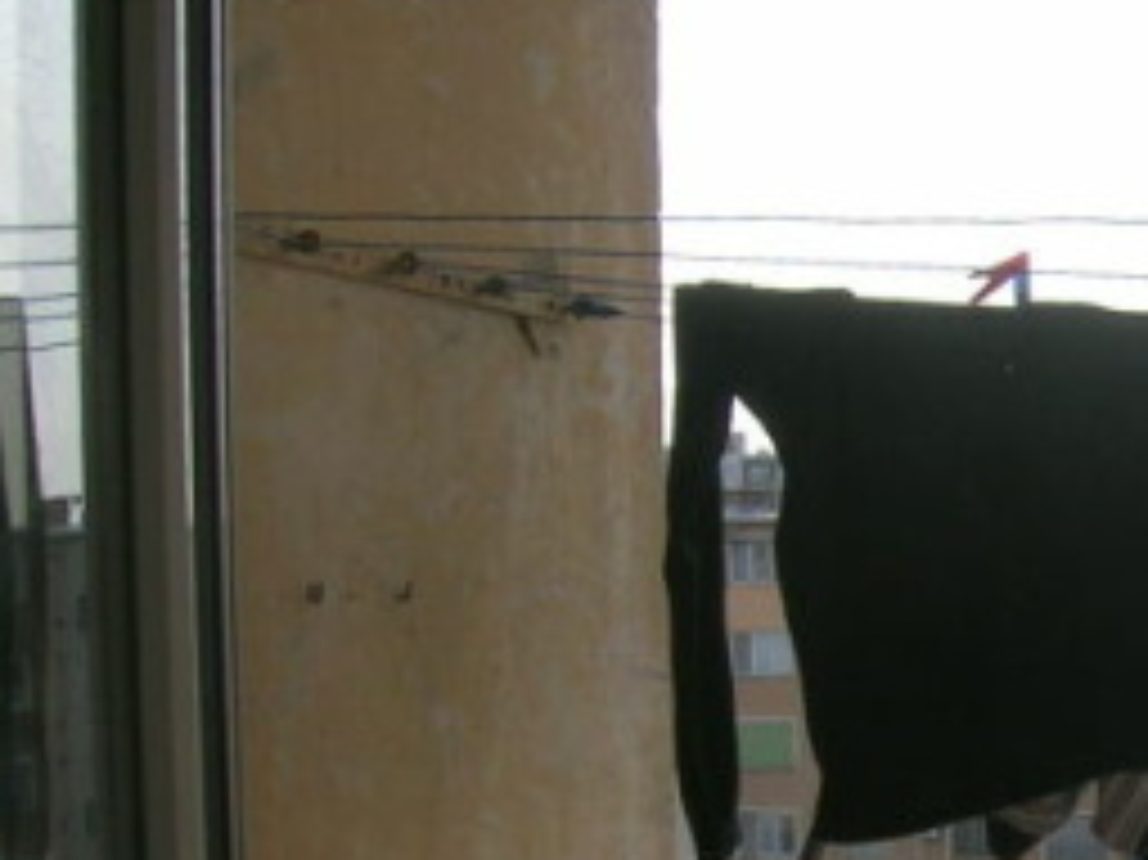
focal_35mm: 88
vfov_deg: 16.5
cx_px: 1328
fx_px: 2917
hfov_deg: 20.9
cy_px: 797
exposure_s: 1/304
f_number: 4.8
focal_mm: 5.4
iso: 50
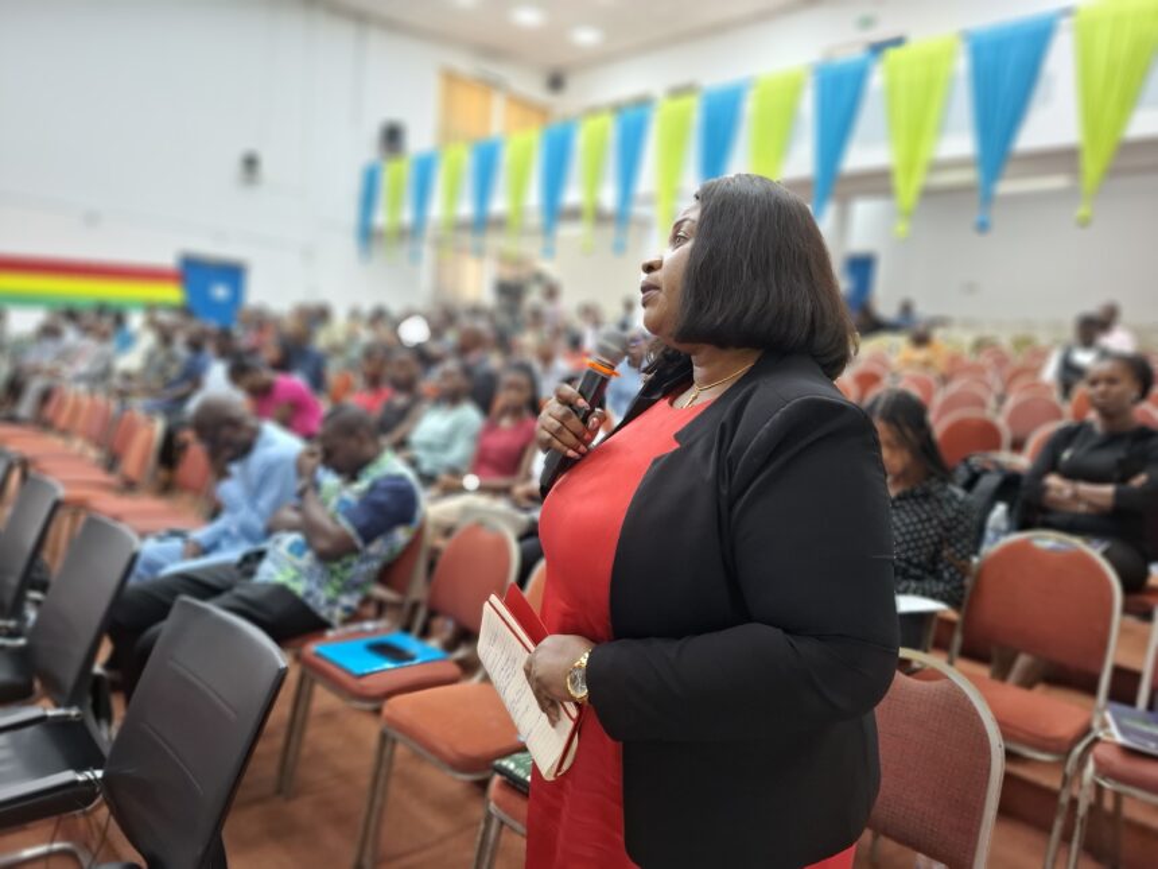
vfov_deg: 58.9
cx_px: 579
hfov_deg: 73.9
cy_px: 434
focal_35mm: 23
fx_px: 769
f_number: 1.8
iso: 320
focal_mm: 5.54
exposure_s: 1/50
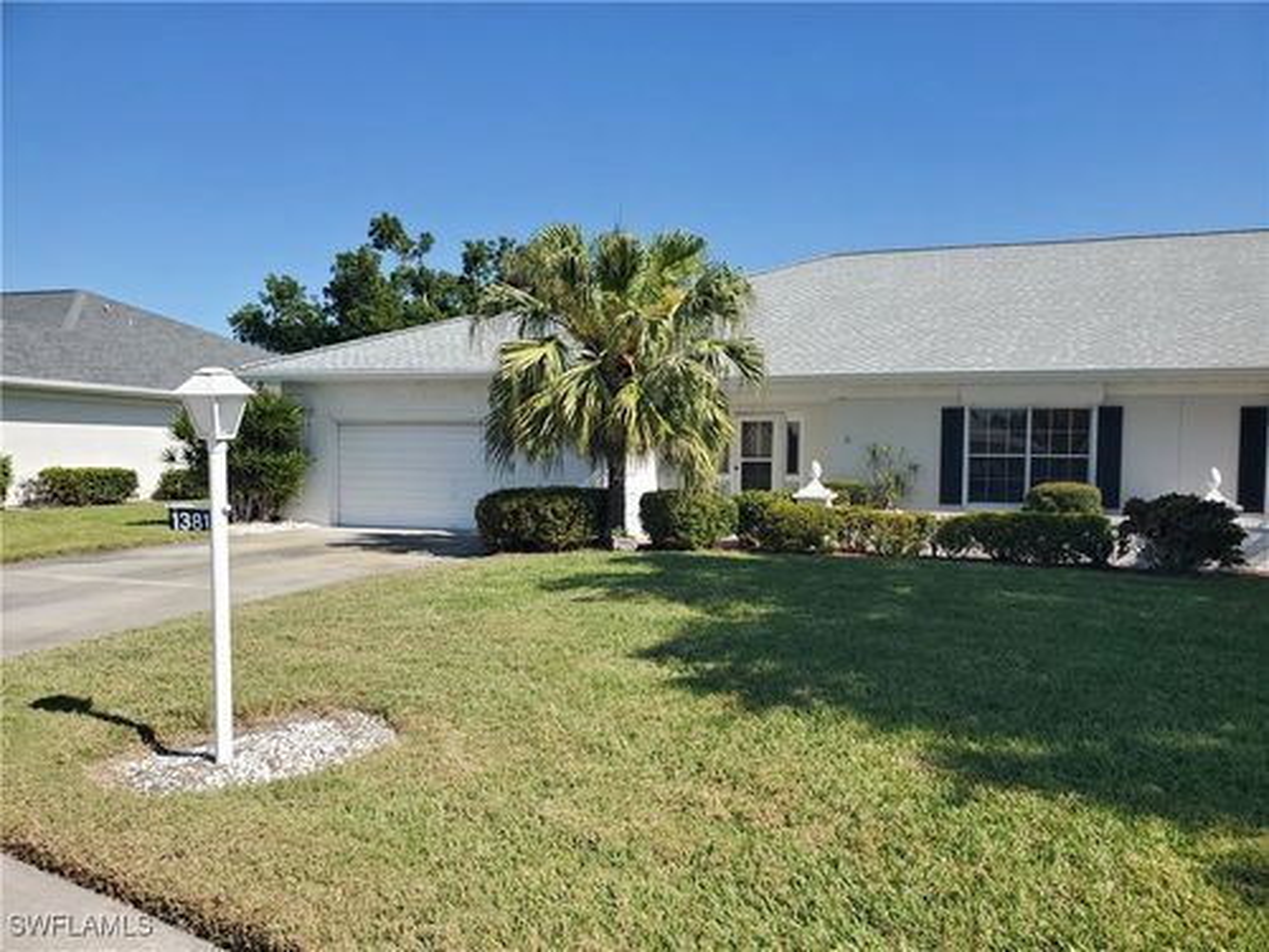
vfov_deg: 53.1
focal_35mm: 26
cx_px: 634
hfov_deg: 67.3
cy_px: 476
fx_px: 953
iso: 50
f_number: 2.4
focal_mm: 4.3
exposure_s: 1/1206
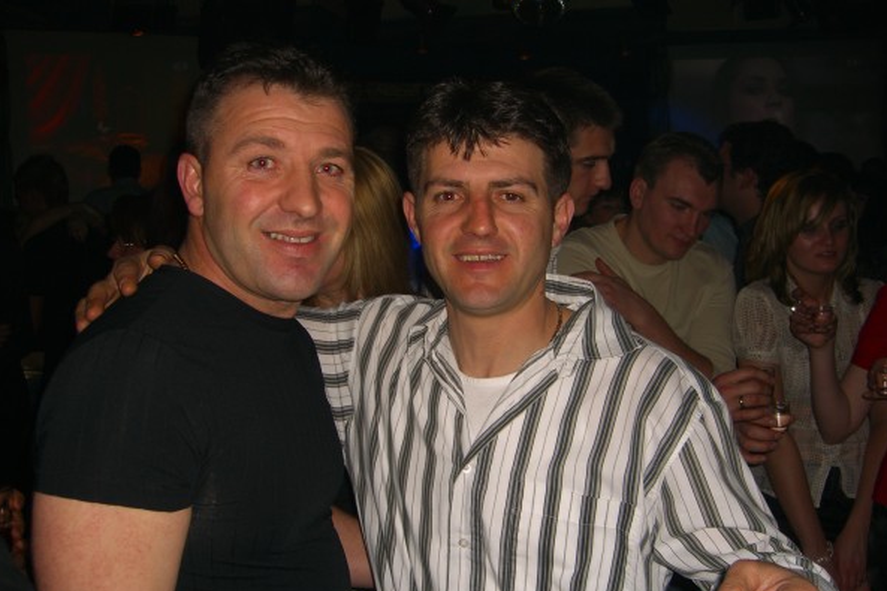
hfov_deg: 48.5
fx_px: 985
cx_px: 446
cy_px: 325
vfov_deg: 33.4
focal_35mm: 40
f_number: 2.8
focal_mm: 7.9
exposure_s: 1/60
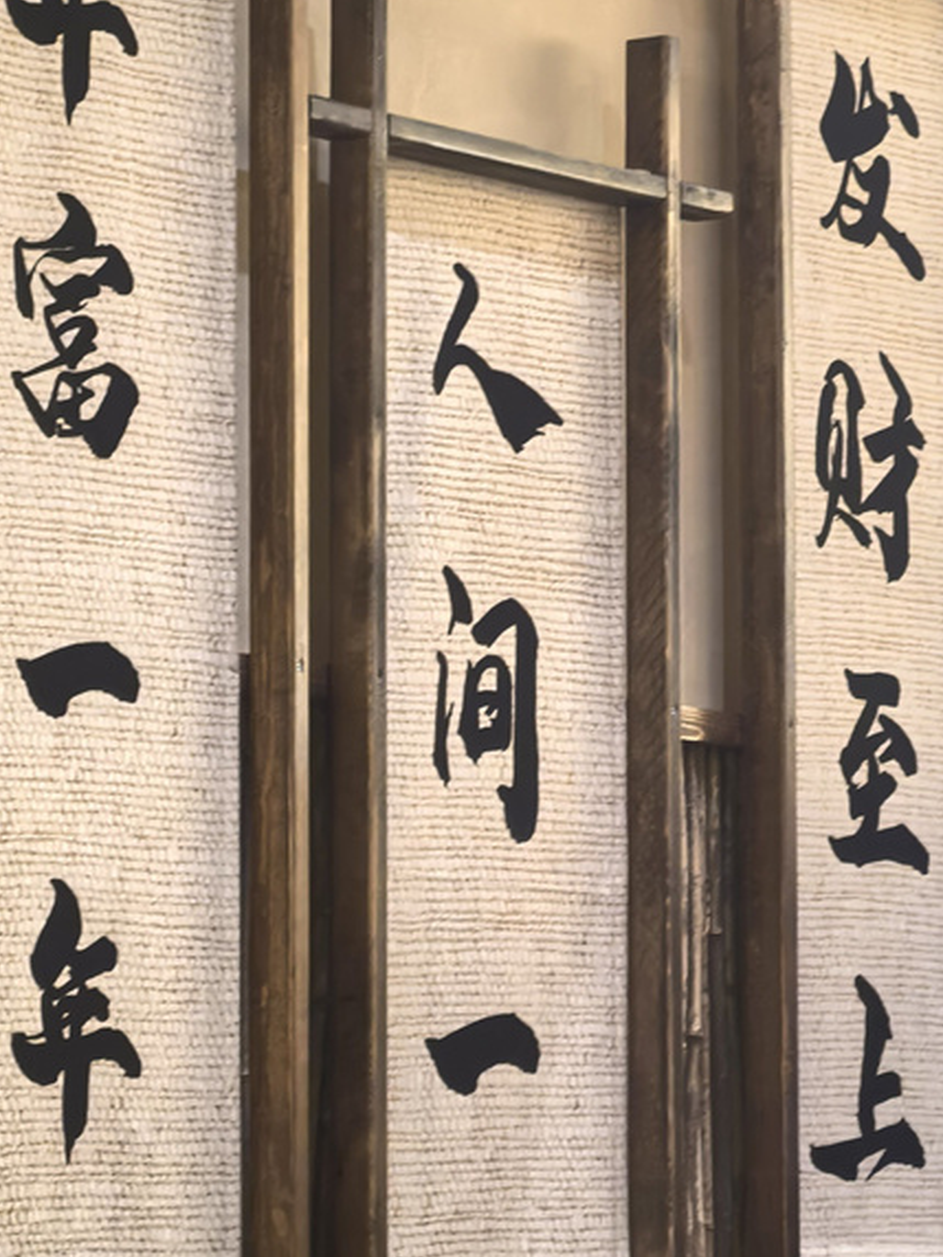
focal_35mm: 156
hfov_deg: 9.5
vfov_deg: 12.7
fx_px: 5666
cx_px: 497
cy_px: 699
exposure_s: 1/50
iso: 1000
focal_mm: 14.6
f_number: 3
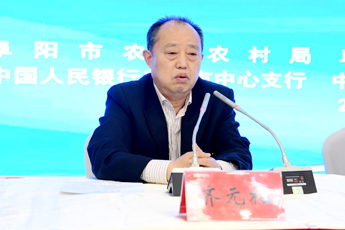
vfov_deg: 26.0
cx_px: 172
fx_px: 498
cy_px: 115
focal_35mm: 52
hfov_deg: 38.2
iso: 4000
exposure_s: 1/100
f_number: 5
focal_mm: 52
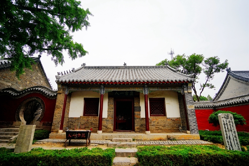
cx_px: 124
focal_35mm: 16
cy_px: 83
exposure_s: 1/500
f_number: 4
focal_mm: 16
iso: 100
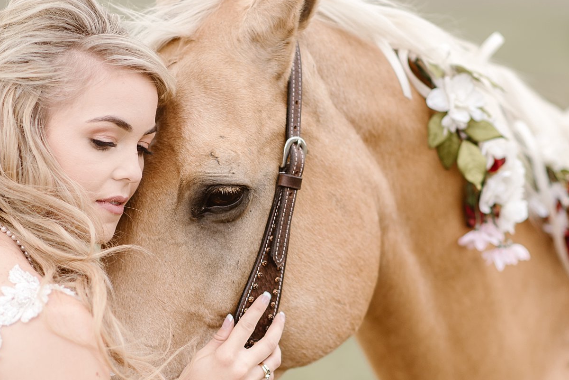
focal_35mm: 145
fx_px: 2292
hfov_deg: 14.1
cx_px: 338
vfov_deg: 9.5
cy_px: 229
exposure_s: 1/2500
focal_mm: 85
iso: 200
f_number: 1.8
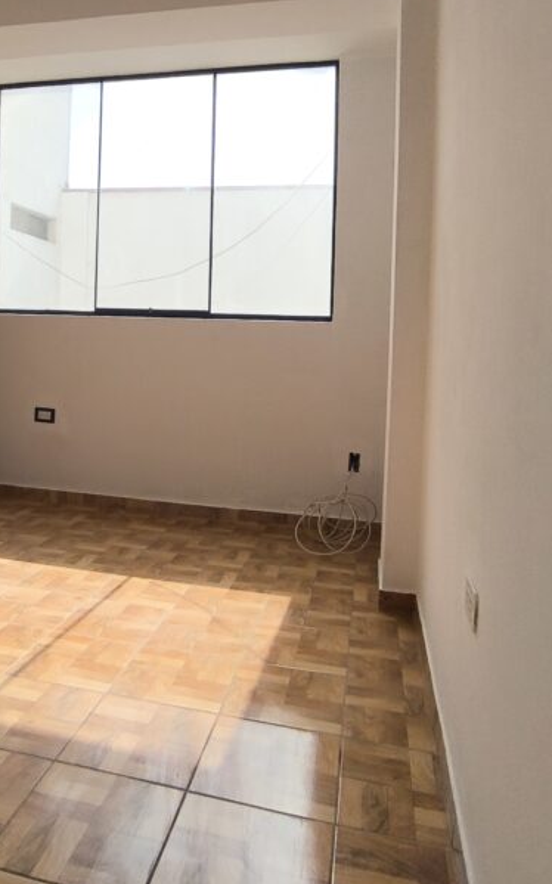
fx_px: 699
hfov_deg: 42.5
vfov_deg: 63.9
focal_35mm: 29
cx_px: 184
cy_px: 341
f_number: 2.2
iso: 50
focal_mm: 1.65
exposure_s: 1/366
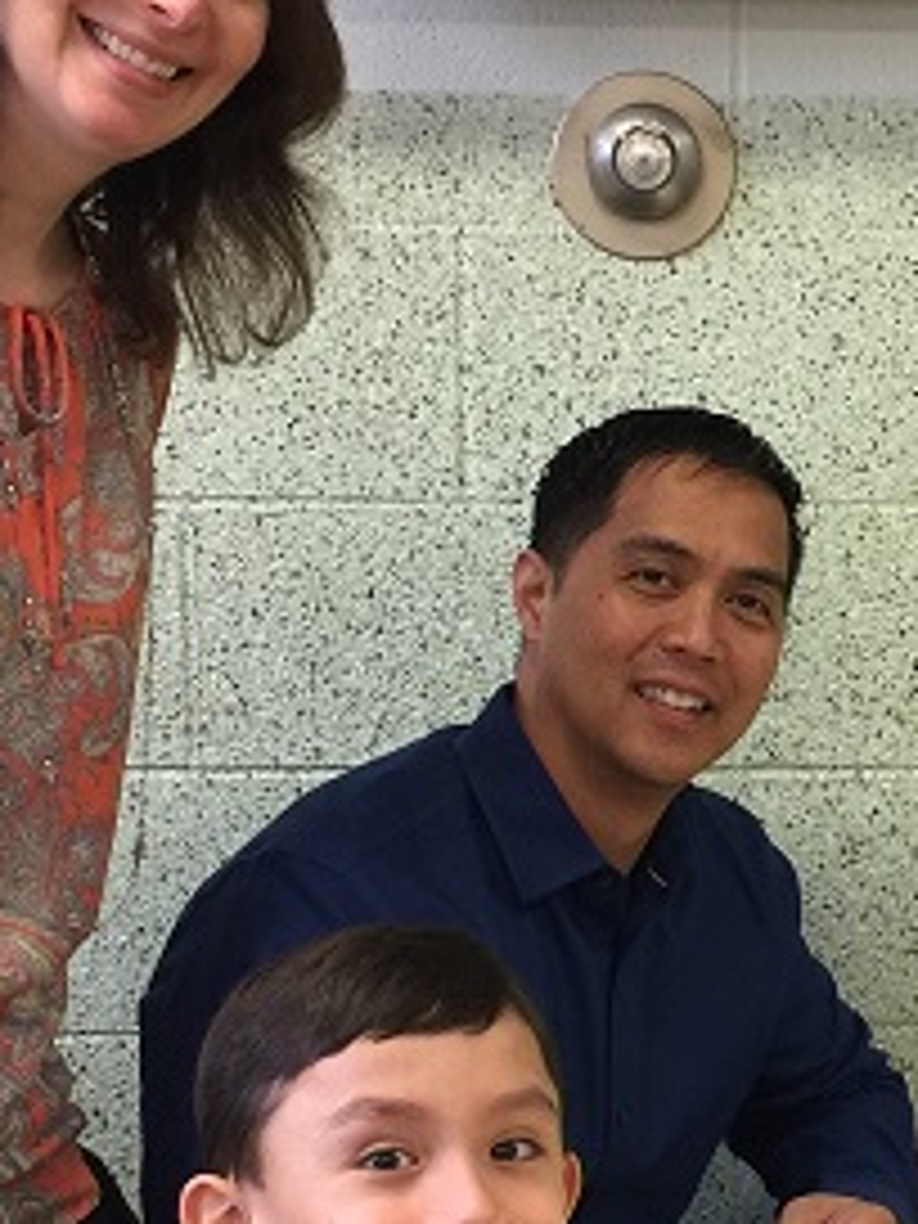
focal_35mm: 87
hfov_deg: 16.7
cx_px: 891
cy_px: 819
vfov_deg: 22.4
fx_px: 3076
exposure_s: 1/15
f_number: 2.2
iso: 32
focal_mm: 4.15
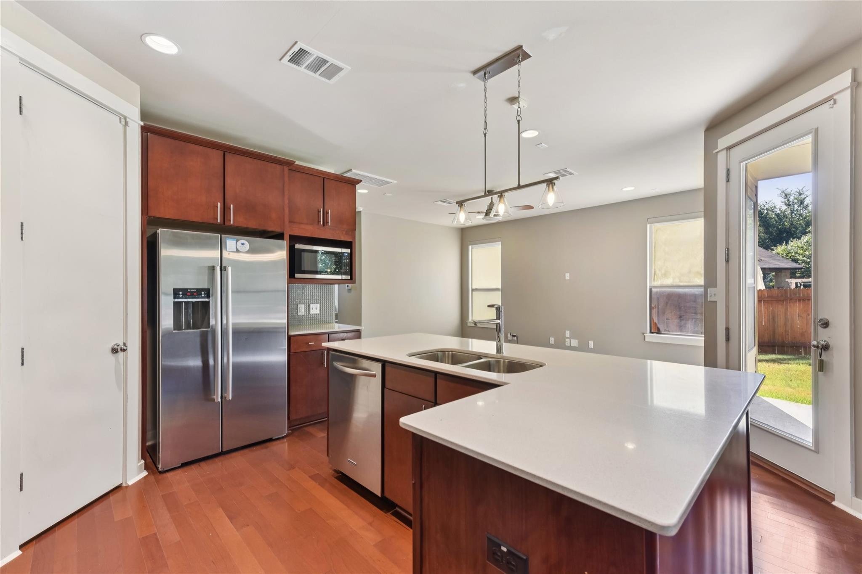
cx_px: 431
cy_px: 287
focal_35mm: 16
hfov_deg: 96.7
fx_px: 383
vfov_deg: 73.7
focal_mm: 16
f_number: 8
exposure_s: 1/8
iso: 110
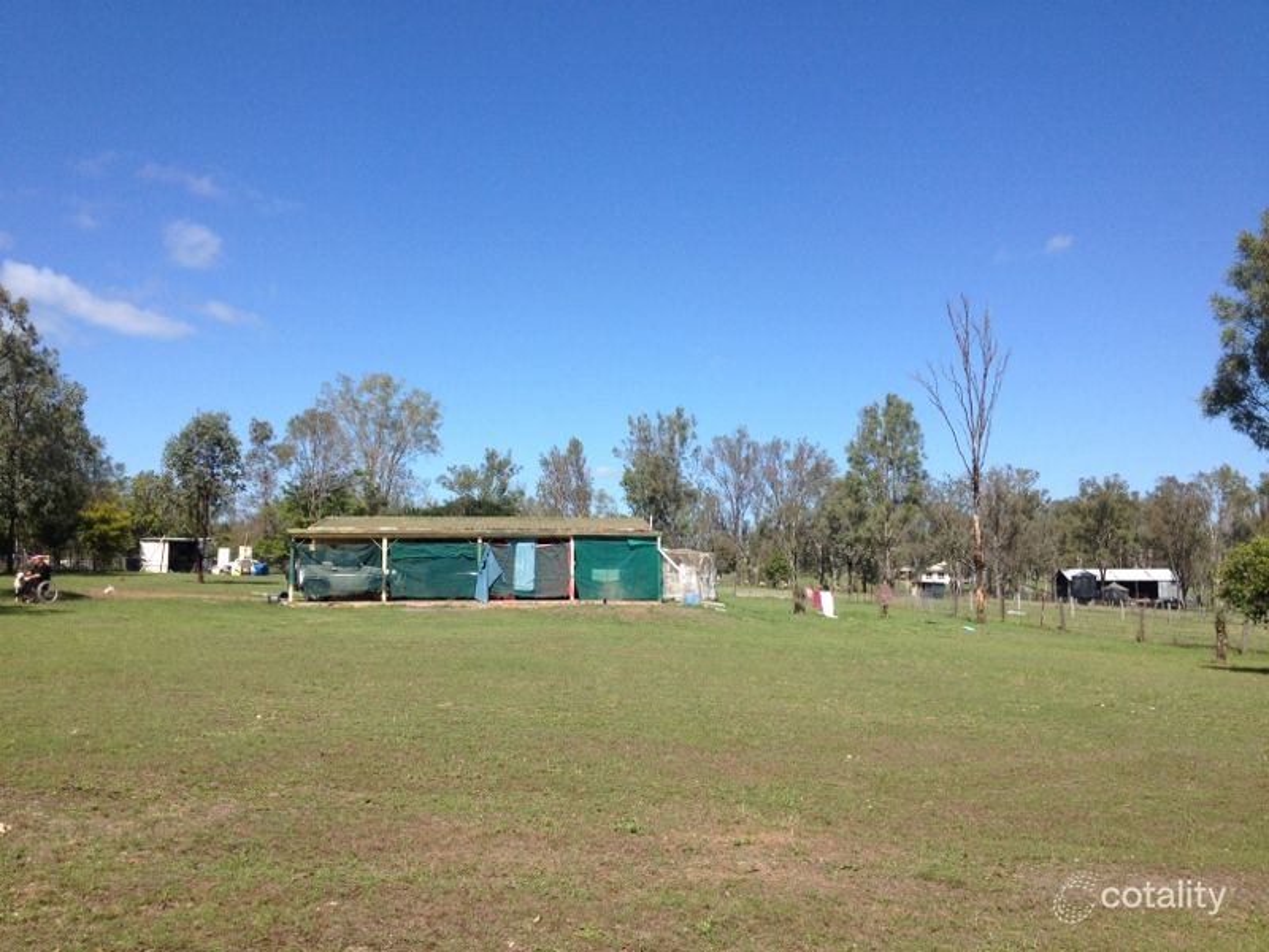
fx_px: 1283
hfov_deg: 52.6
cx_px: 634
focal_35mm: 35
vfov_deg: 40.7
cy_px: 476
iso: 50
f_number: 2.4
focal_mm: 4.28
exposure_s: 1/1842
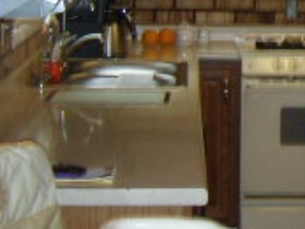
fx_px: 1173
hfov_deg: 14.3
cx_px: 377
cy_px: -44
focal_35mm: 133
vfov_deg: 11.0
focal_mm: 6.4
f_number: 3.6
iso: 200
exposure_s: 1/30
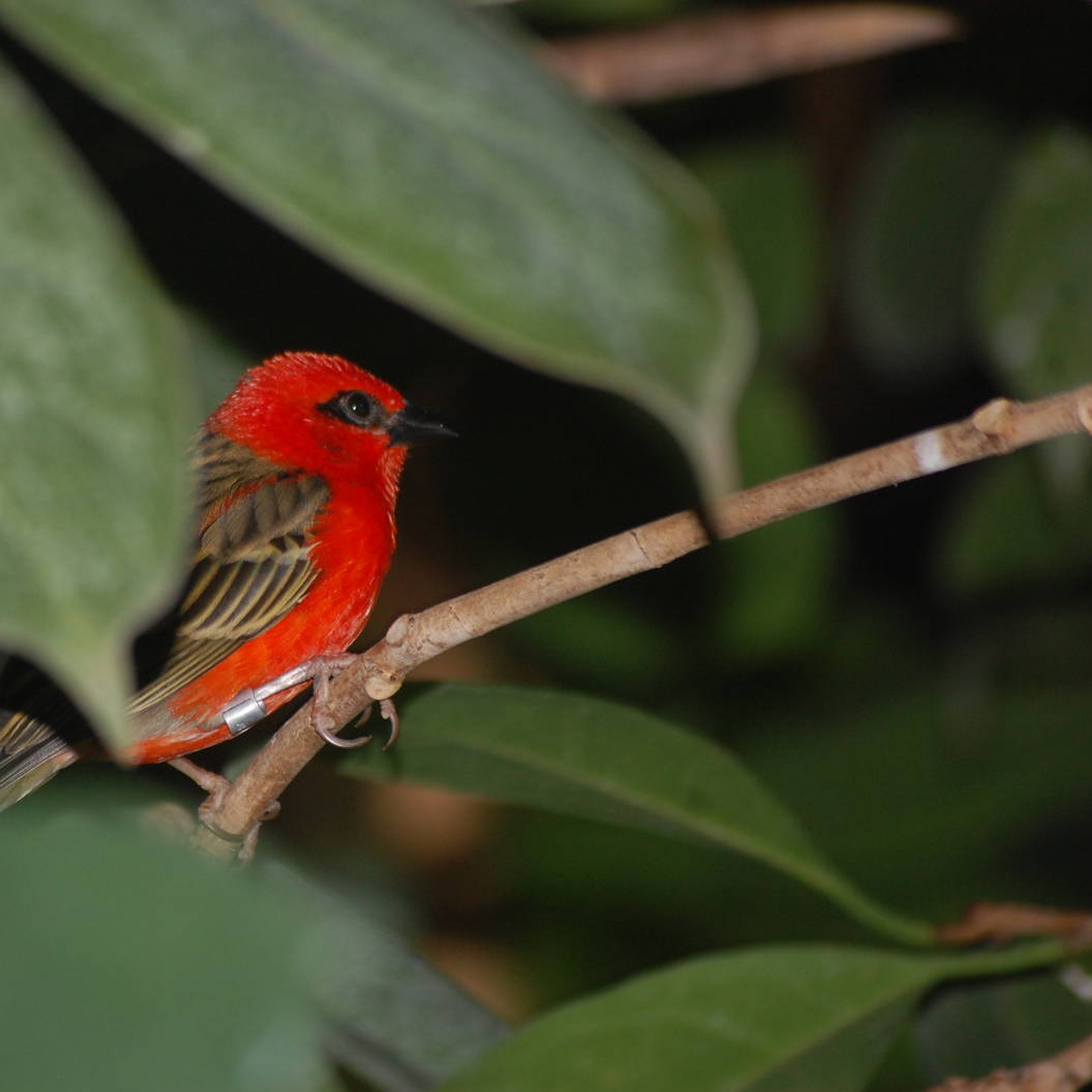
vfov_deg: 4.5
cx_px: 273
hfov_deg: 4.5
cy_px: 552
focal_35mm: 388
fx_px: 13848
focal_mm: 200
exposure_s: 1/60
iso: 400
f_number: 5.6
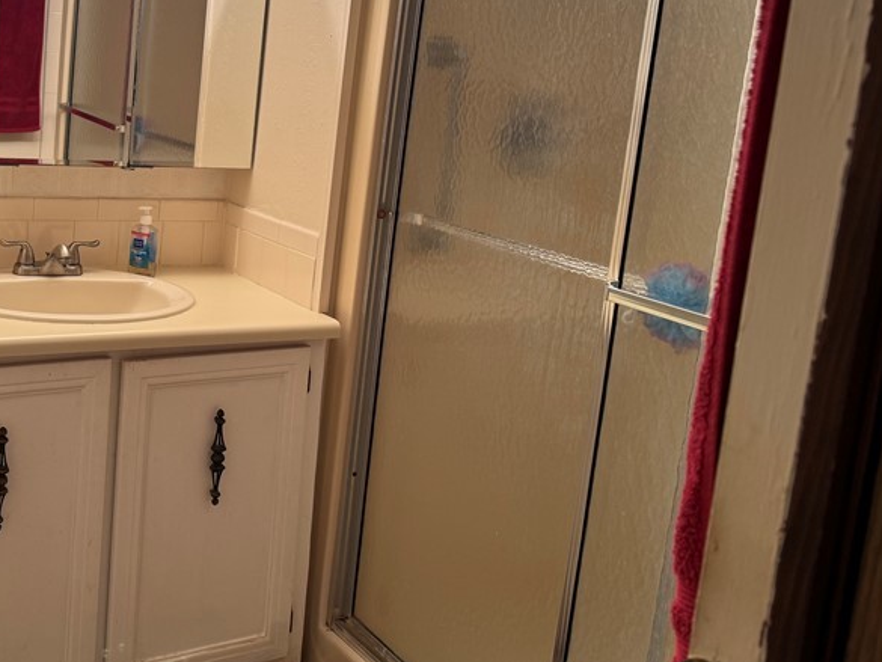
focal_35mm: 42
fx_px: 1070
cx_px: 178
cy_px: 202
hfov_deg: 42.8
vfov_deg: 33.9
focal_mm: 6.76
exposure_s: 1/60
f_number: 1.78
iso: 100
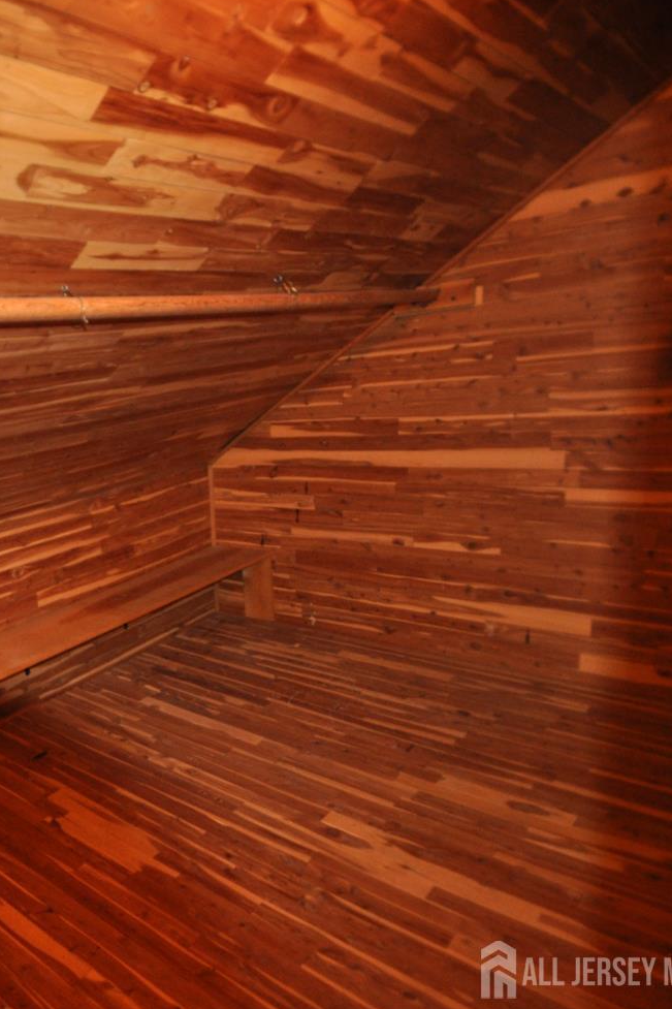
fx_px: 644
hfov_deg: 44.4
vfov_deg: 76.1
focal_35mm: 23
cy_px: 502
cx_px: -38
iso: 800
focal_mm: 10
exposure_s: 1/60
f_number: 3.5
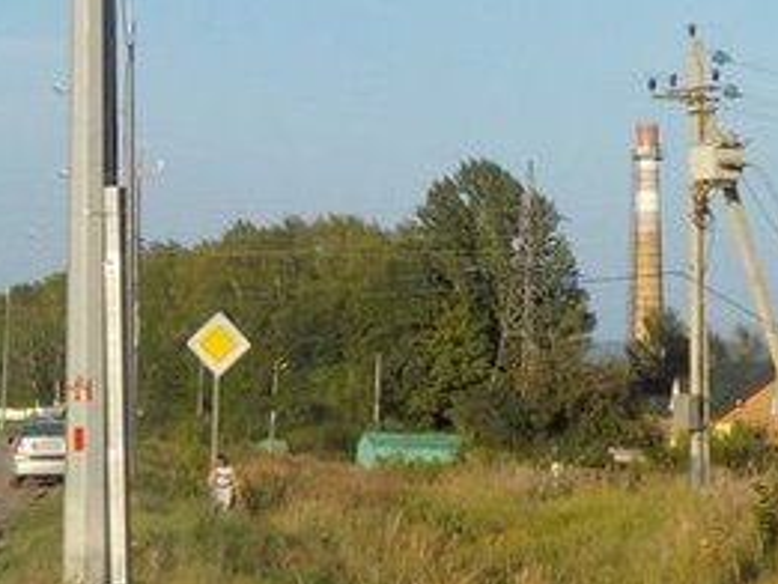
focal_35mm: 115
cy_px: 137
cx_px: 280
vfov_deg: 12.8
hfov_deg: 17.1
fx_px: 2586
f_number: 3.3
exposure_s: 1/1000
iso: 125
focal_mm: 4.1
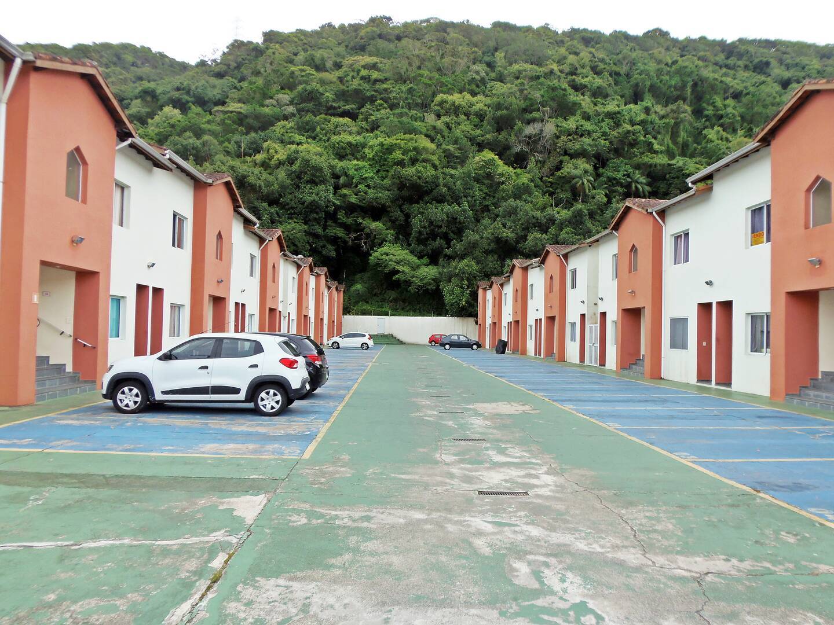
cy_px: 312
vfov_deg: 56.8
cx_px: 417
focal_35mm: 24
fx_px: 578
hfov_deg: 71.6
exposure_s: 1/640
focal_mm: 4.3
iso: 64
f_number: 2.9
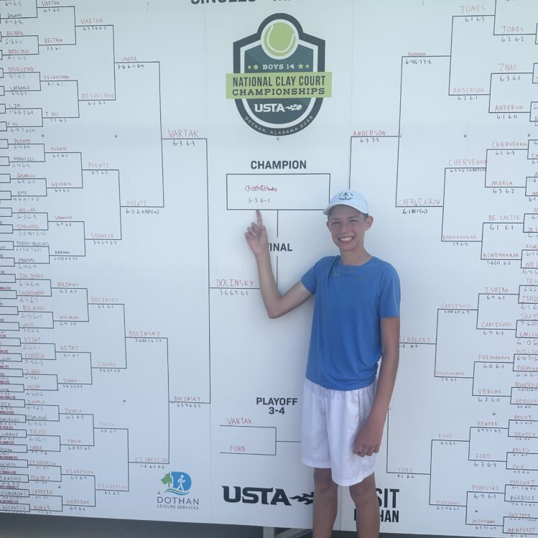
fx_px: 510
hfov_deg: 55.6
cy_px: 292
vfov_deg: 55.6
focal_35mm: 29
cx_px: 271
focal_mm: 6.86
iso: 80
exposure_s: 1/3155
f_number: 1.78
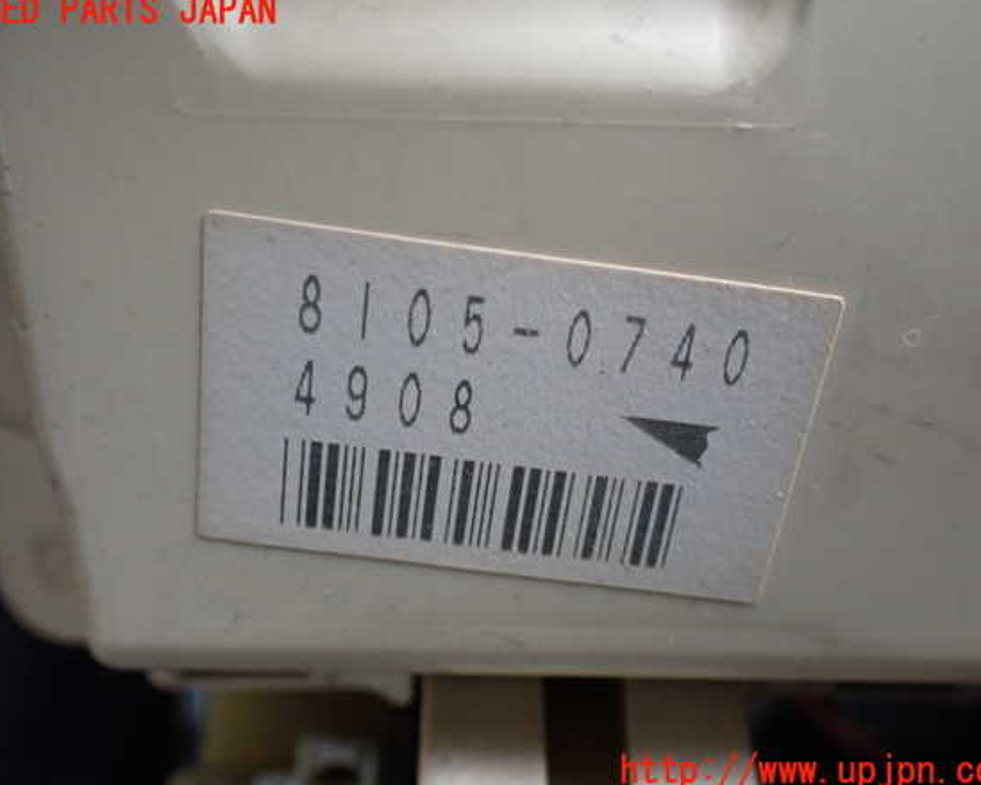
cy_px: 392
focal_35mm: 32
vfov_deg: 45.8
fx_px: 929
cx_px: 488
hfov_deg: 55.7
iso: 320
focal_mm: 5.4
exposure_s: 1/125
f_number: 2.3
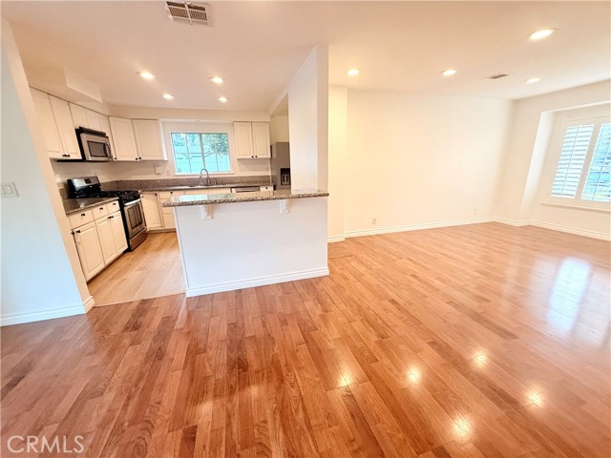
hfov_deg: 102.1
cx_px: 306
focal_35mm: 14
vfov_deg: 85.7
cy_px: 229
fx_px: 247
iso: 200
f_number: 2.2
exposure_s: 1/120
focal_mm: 2.22
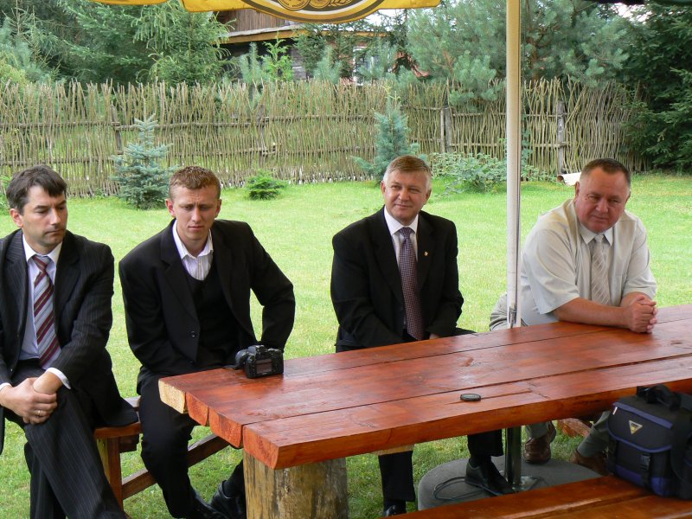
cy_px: 260
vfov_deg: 24.8
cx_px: 346
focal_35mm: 59
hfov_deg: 32.7
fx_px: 1179
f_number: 4.5
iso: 80
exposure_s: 1/100
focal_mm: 9.8
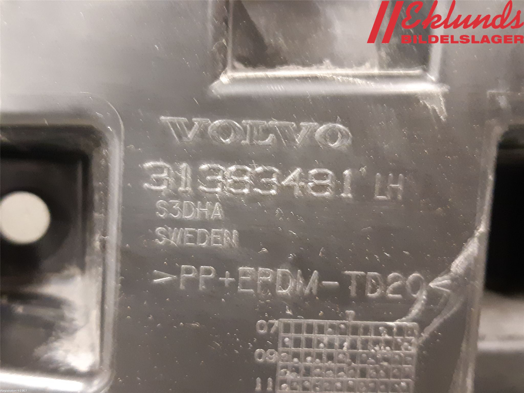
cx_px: 262
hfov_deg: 67.3
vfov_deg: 53.1
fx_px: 394
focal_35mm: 26
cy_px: 196
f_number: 1.7
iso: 500
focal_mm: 3.93
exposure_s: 1/20
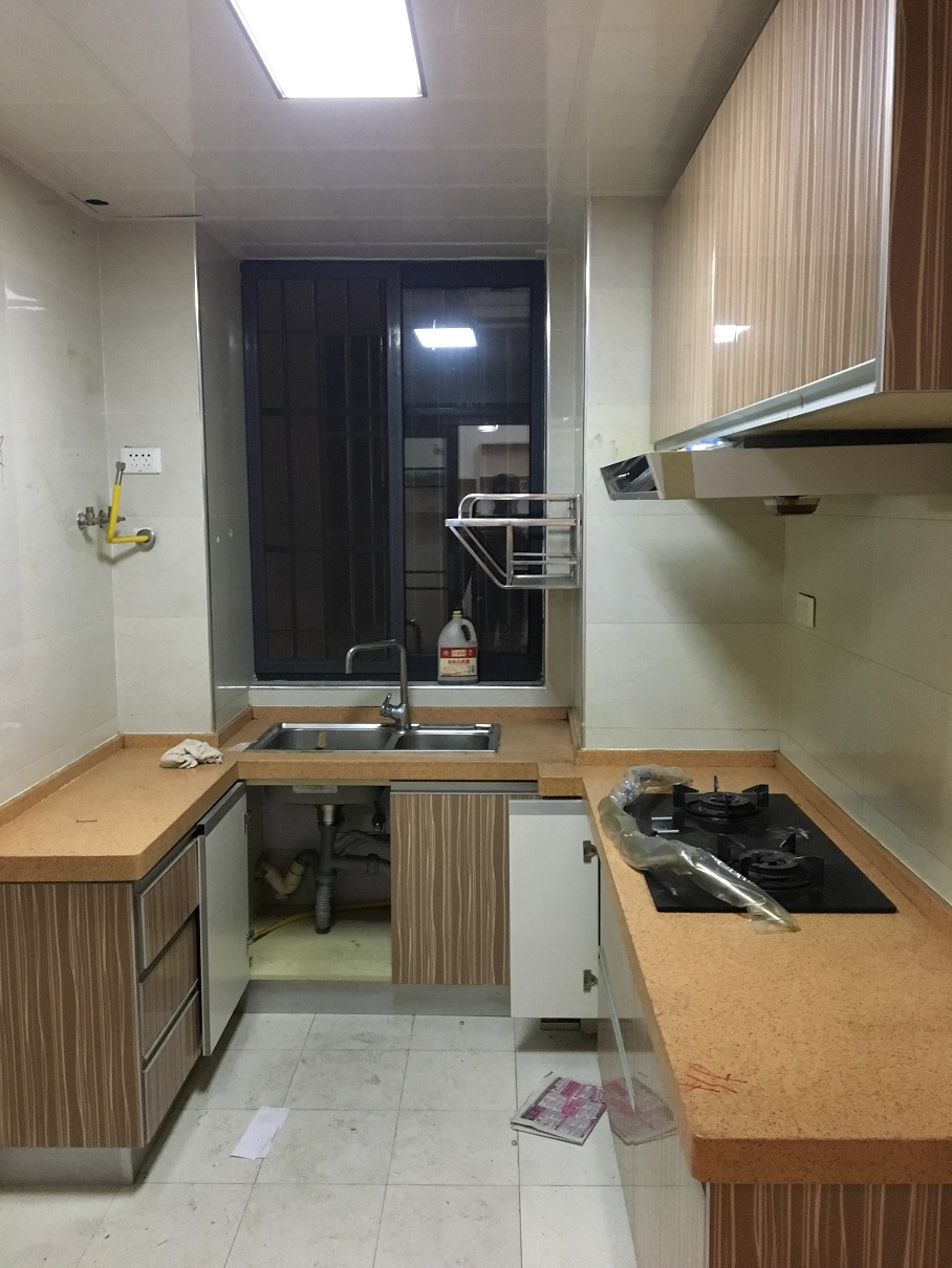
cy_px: 634
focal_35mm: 29
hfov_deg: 48.2
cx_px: 476
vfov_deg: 61.6
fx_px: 1063
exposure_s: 1/17
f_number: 2.2
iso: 250
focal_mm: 4.15
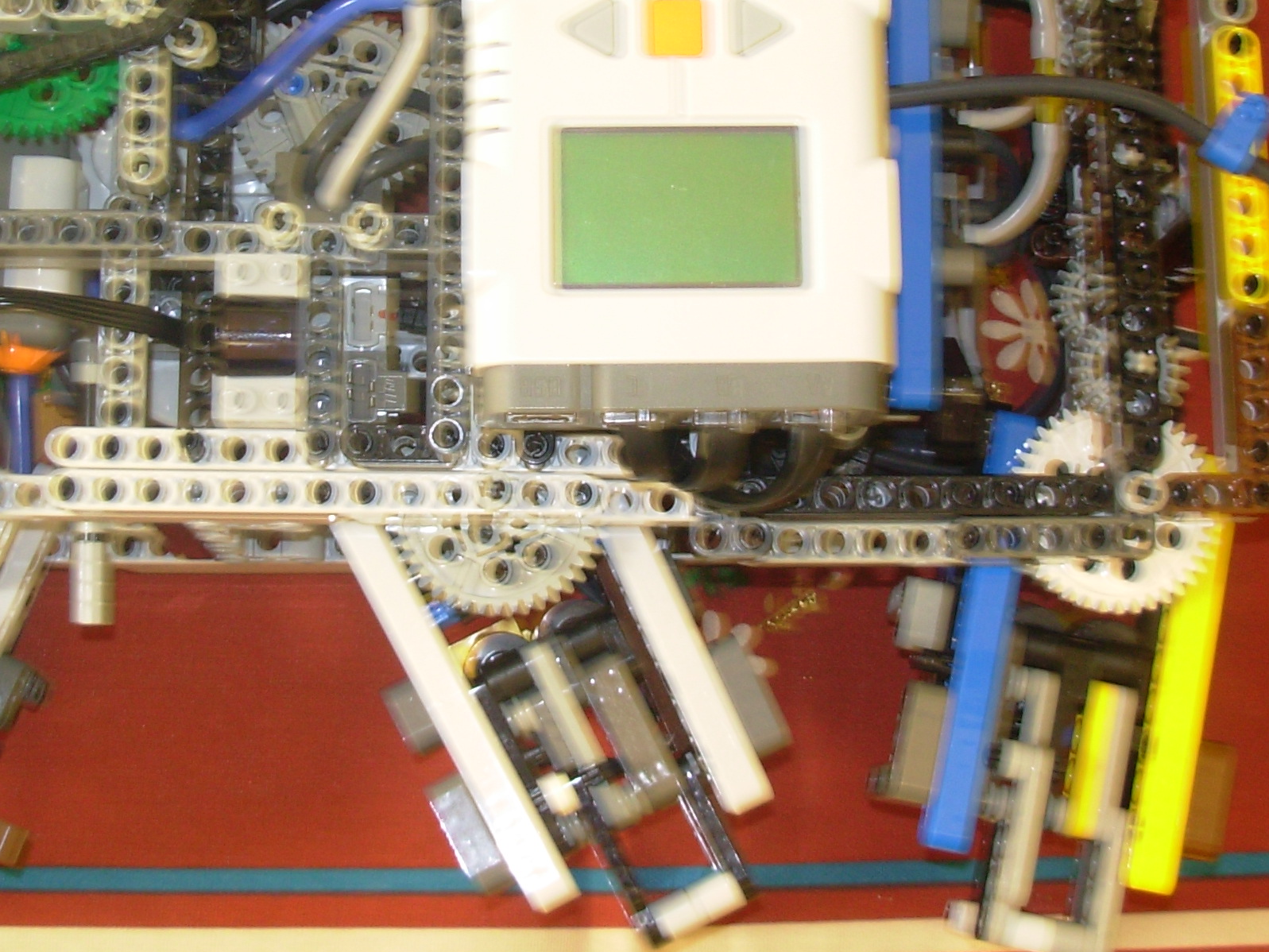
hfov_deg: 28.9
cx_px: 534
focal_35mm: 67
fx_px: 2456
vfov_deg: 21.8
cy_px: 312
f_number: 2.9
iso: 50
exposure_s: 1/10.1
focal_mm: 6.3
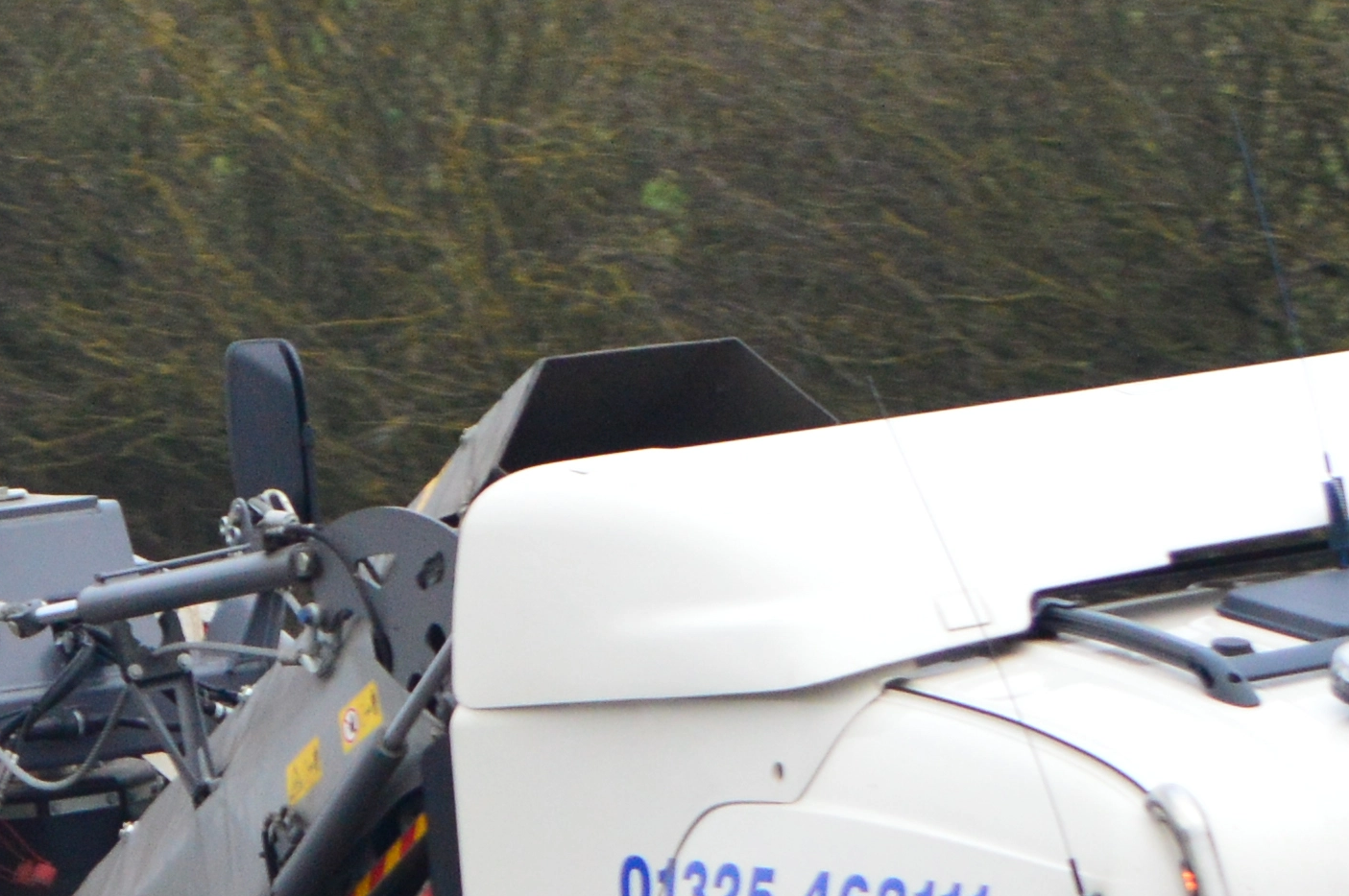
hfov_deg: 2.7
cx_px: 195
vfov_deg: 1.8
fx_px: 28864
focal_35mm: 771
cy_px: 1213
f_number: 4.8
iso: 800
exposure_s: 1/400
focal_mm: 120
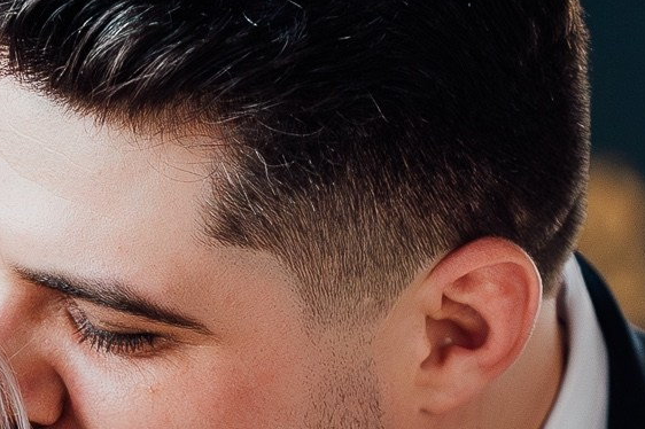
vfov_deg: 4.4
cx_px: 239
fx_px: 5551
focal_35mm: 310
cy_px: 441
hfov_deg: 6.6
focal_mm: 85
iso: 640
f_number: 2.2
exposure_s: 1/200
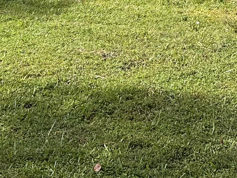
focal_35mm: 112
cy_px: -148
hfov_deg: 17.5
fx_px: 767
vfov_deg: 12.1
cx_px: 152
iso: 80
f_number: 1.78
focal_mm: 6.86
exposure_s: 1/2353
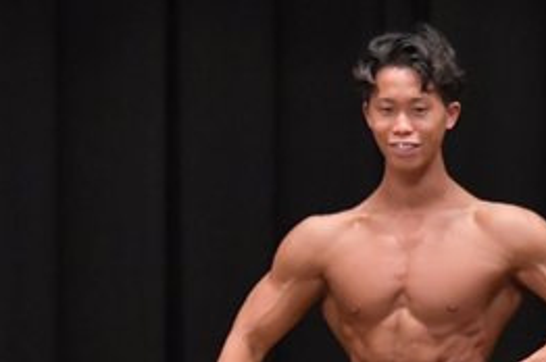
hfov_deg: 3.2
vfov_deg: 2.1
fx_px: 9725
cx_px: 435
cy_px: 501
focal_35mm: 642
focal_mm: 145
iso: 6400
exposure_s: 1/400
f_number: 5.6
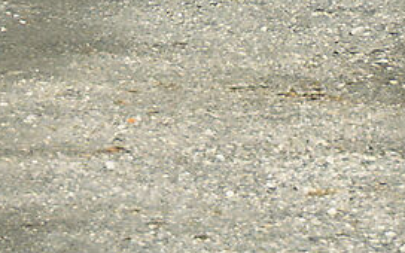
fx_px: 10430
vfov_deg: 1.4
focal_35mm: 945
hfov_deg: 2.2
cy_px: -1409
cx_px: 506
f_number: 11
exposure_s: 1/400
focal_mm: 70
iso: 250
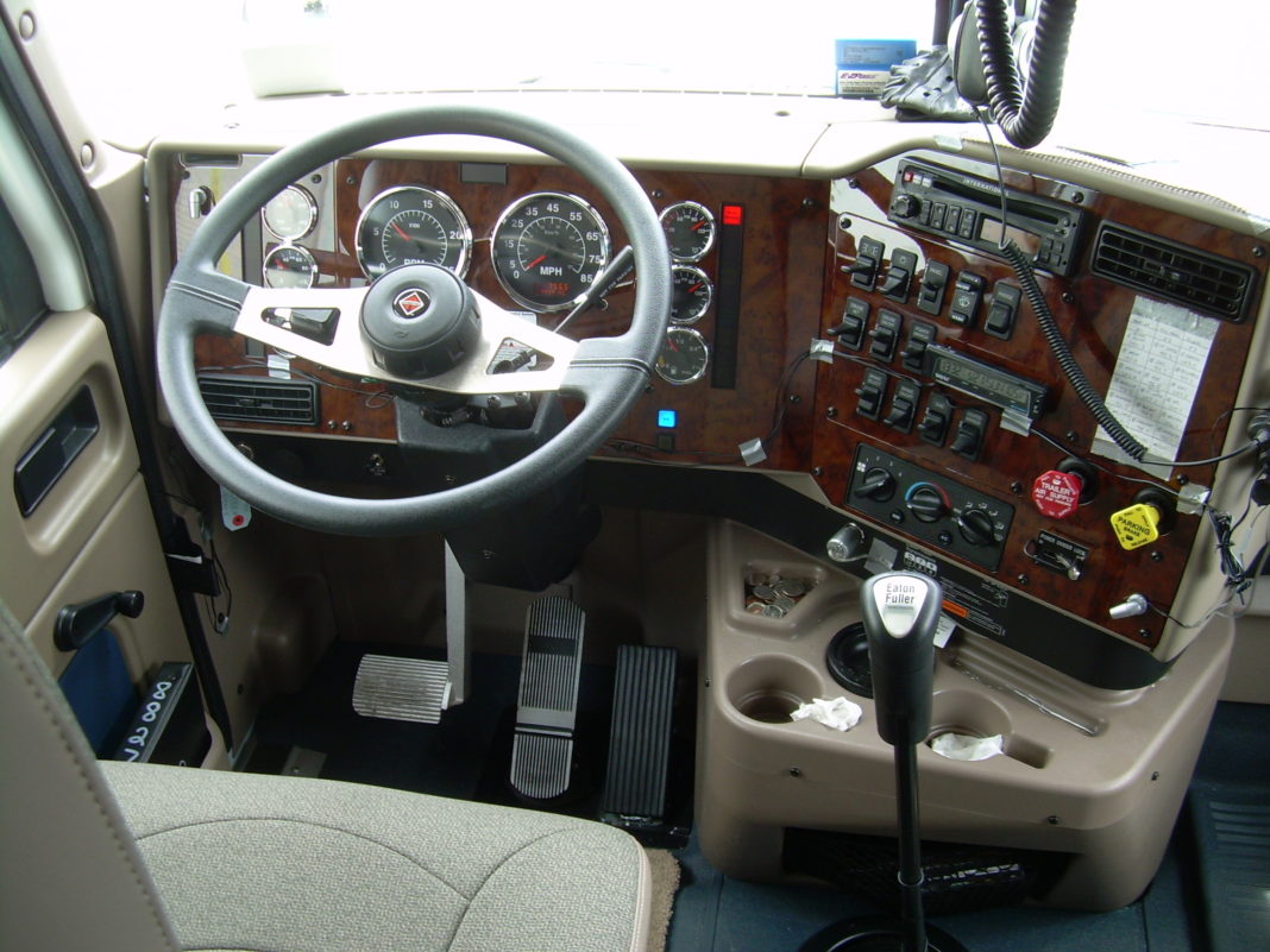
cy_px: 476
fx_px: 1394
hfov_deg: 49.0
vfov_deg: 37.7
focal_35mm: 38
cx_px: 635
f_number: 2.8
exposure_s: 1/38.9
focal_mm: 6.3
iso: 50
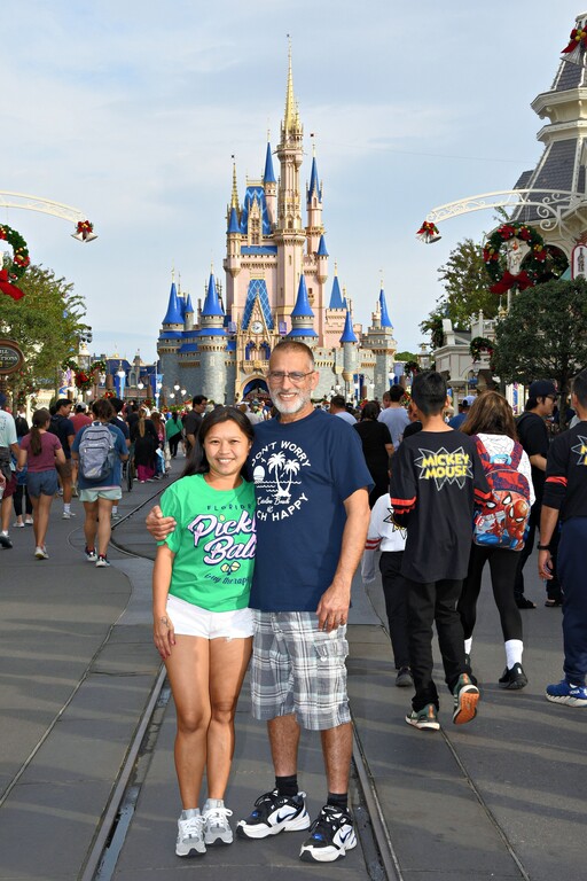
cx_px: 294
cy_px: 440
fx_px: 1541
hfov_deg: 21.6
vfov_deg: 31.9
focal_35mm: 63
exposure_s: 1/250
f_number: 13
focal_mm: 42
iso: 400
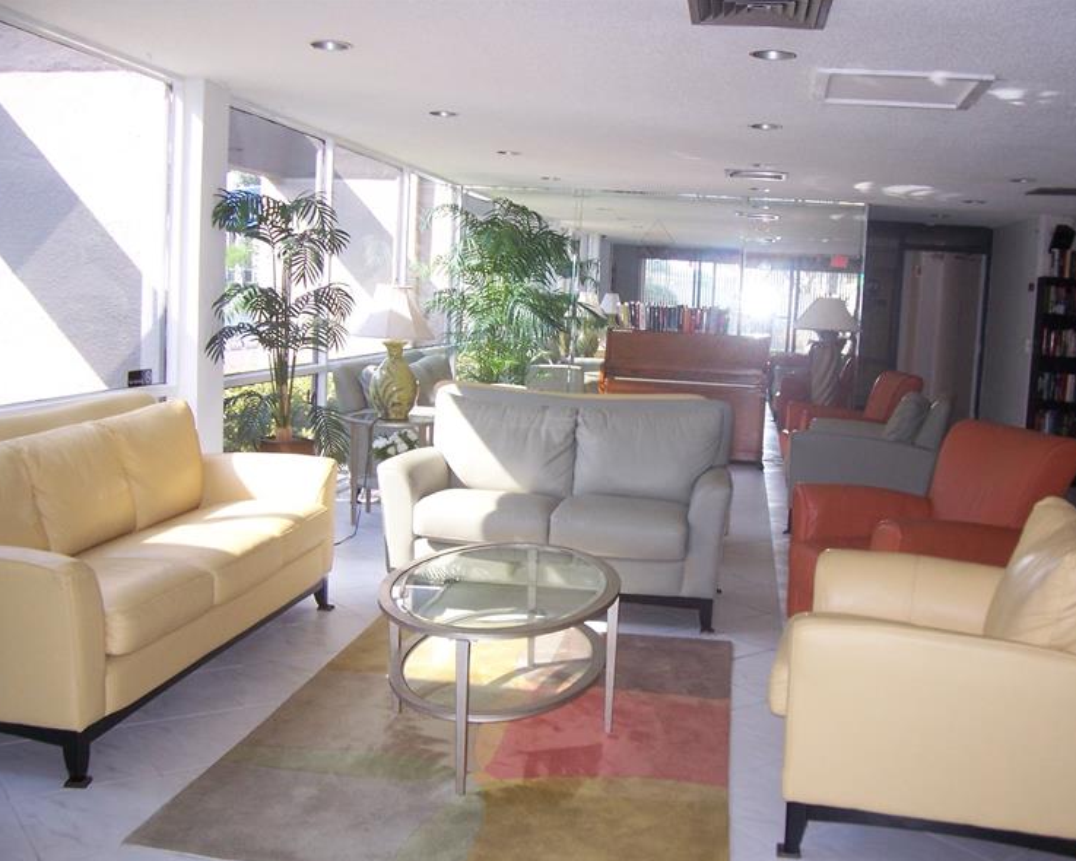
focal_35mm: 36
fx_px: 1147
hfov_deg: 50.3
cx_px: 561
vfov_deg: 41.2
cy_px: 435
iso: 125
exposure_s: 1/60
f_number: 2.7
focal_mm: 5.6
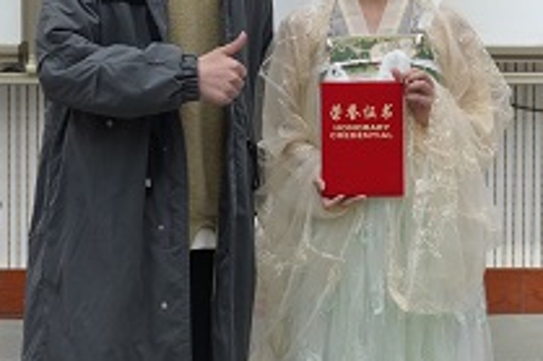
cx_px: 182
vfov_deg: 11.8
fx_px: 1733
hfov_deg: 17.8
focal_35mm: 115
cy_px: 30
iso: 800
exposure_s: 1/100
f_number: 4
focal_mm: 40
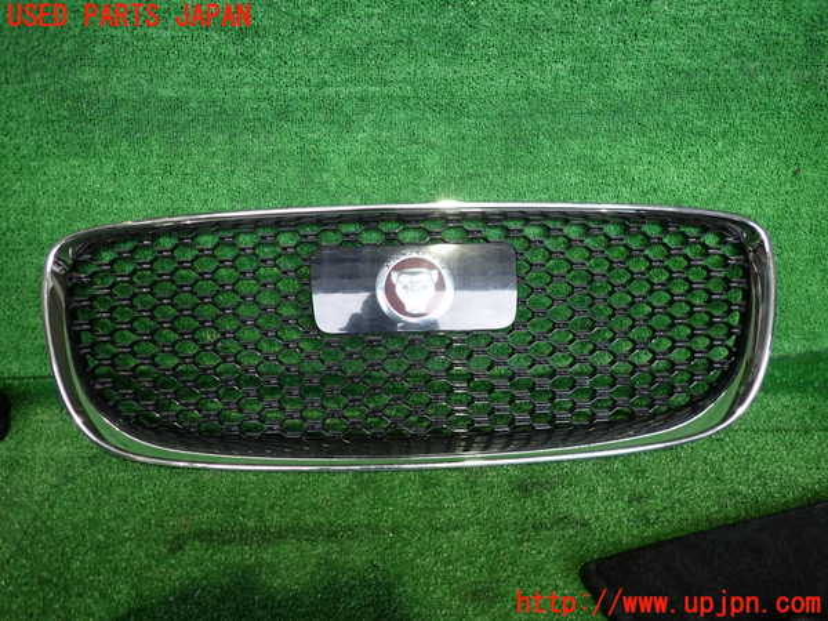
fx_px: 598
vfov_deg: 54.9
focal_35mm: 25
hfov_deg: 69.4
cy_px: 310
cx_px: 414
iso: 200
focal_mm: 4.5
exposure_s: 1/40
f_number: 2
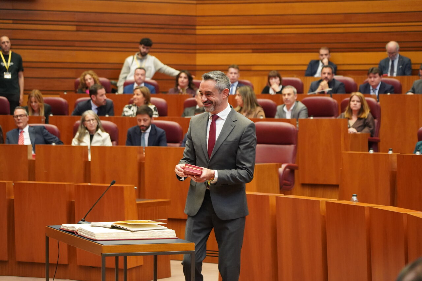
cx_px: 211
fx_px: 1219
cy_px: 140
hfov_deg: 19.6
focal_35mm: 104
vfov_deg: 13.2
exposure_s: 1/320
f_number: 4
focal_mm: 104
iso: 6400
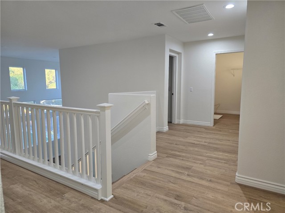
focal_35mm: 23
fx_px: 189
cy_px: 106
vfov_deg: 58.9
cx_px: 142
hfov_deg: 73.9
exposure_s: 1/120
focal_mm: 6.3
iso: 200
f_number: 1.7
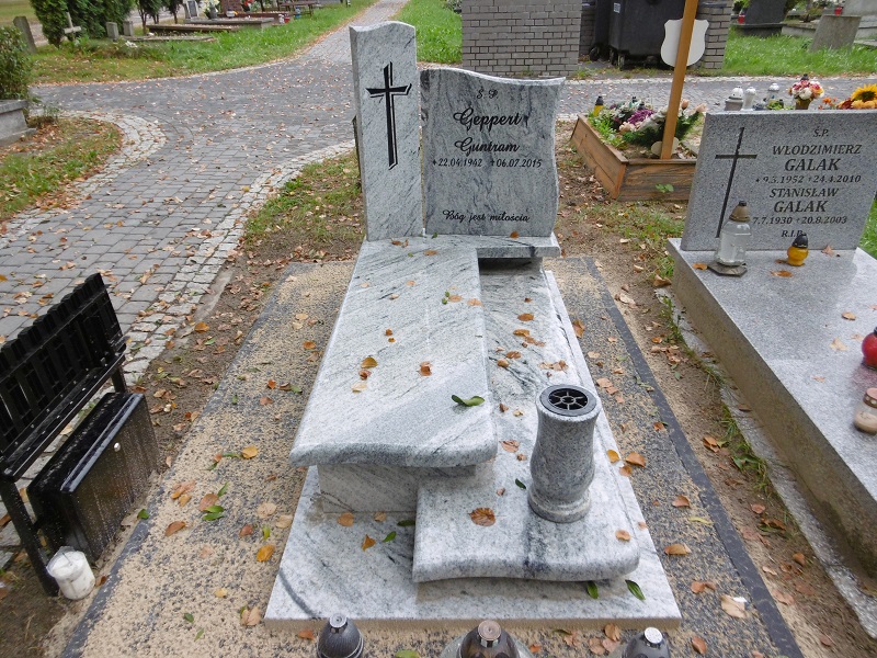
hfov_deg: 71.6
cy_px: 329
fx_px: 608
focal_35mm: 24
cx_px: 438
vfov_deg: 56.8
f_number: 3.1
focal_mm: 4.3
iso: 100
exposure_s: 1/100
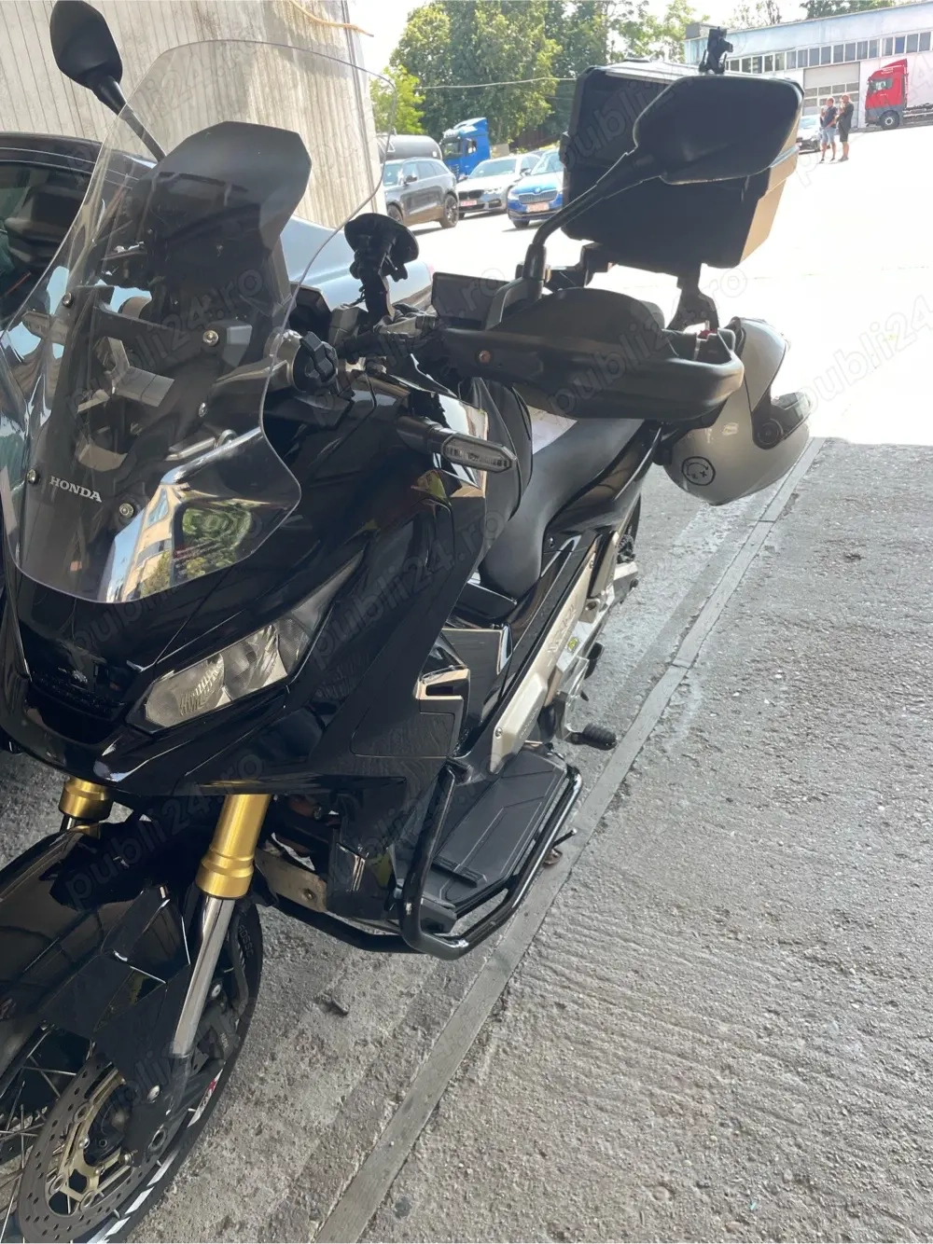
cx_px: 466
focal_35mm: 26
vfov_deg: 67.3
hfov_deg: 53.0
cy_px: 622
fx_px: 935
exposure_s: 1/146
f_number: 1.6
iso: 32
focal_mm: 4.2
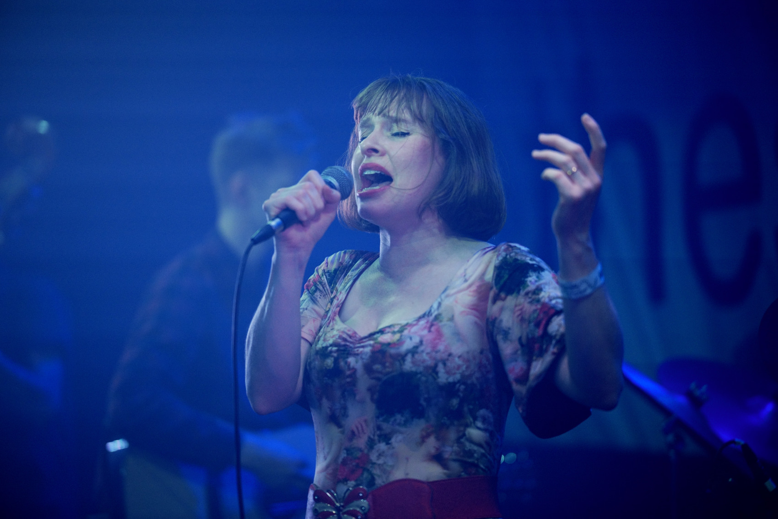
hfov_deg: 18.2
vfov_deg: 12.2
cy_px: 260
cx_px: 389
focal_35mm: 112
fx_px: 2431
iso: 800
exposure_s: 1/400
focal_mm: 75
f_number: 1.2
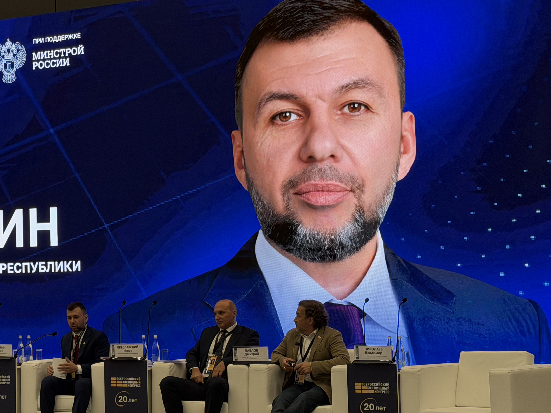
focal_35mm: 88
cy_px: 252
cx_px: 74
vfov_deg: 16.8
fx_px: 1401
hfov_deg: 21.8
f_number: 1.78
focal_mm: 6.76
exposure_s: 1/160
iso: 64
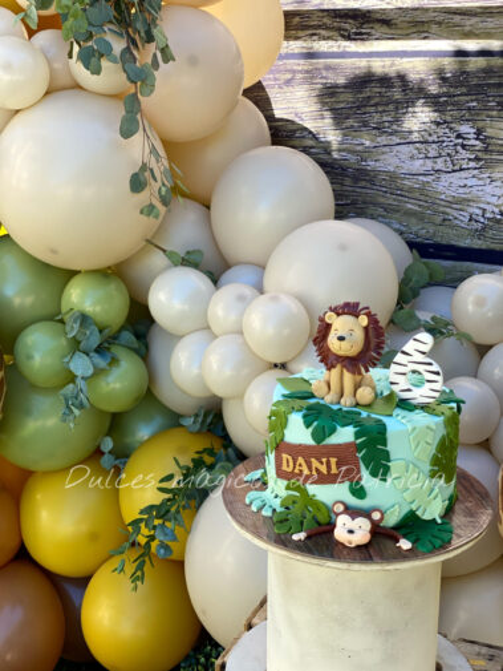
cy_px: 336
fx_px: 1007
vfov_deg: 36.8
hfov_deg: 28.0
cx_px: 252
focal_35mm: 52
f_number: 2
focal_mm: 6
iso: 20
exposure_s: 1/136
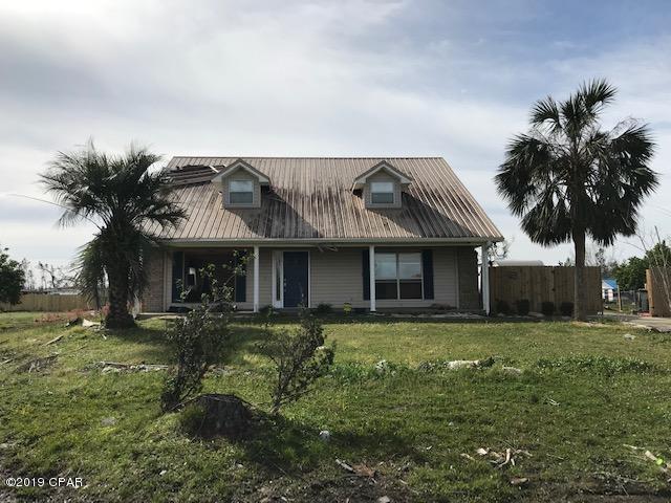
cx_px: 336
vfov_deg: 49.7
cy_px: 252
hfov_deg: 63.4
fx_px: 543
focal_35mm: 28
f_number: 1.8
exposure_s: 1/4367
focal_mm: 3.99
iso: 20
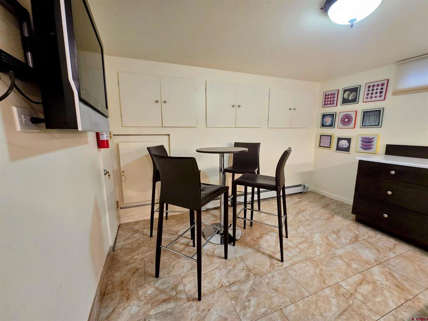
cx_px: 214
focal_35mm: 13
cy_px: 160
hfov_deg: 106.2
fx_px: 161
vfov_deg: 89.9
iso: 400
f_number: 2.2
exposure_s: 1/60
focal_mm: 2.2
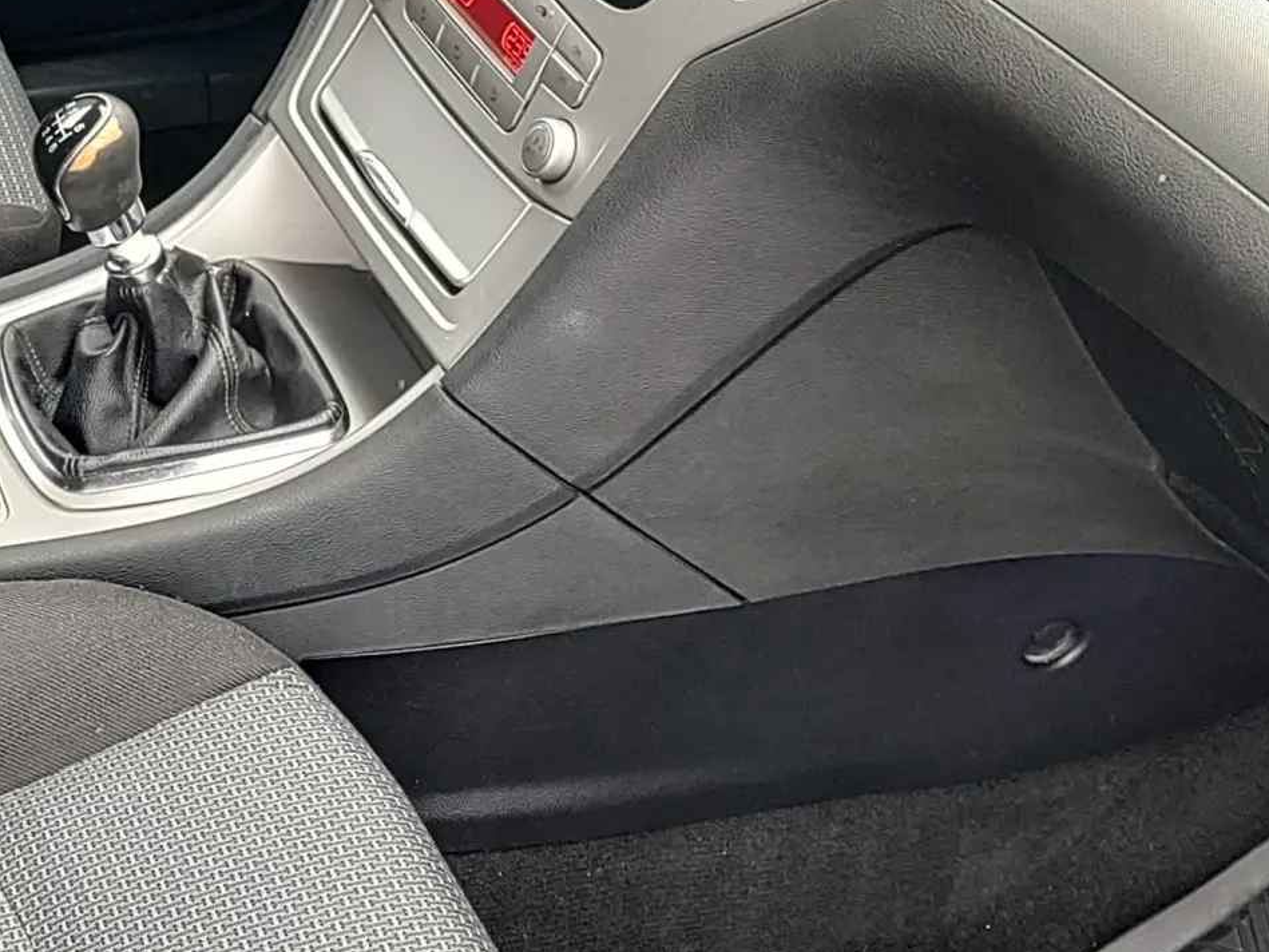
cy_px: 259
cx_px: -127
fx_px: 2420
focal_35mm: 66
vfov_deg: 22.1
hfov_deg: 27.0
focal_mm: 5.56
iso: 214
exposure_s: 1/50
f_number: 1.8
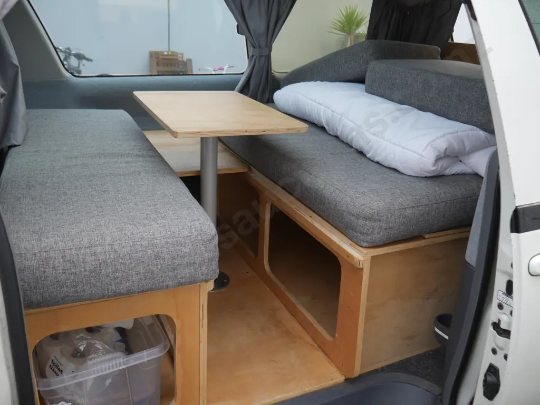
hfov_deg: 59.9
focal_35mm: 30
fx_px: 468
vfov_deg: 46.8
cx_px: 270
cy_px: 202
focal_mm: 15
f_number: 3.6
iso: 200
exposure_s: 1/80
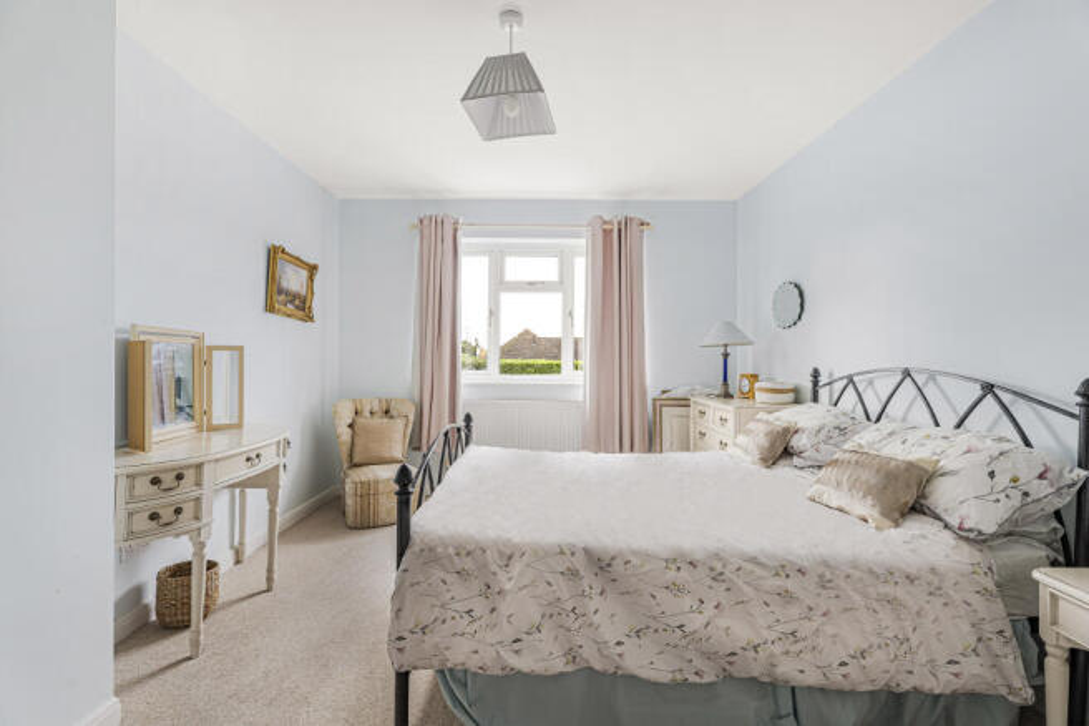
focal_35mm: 16
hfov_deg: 96.8
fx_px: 484
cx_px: 544
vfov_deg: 73.7
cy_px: 363
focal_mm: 16
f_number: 9
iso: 400
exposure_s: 1/1.67
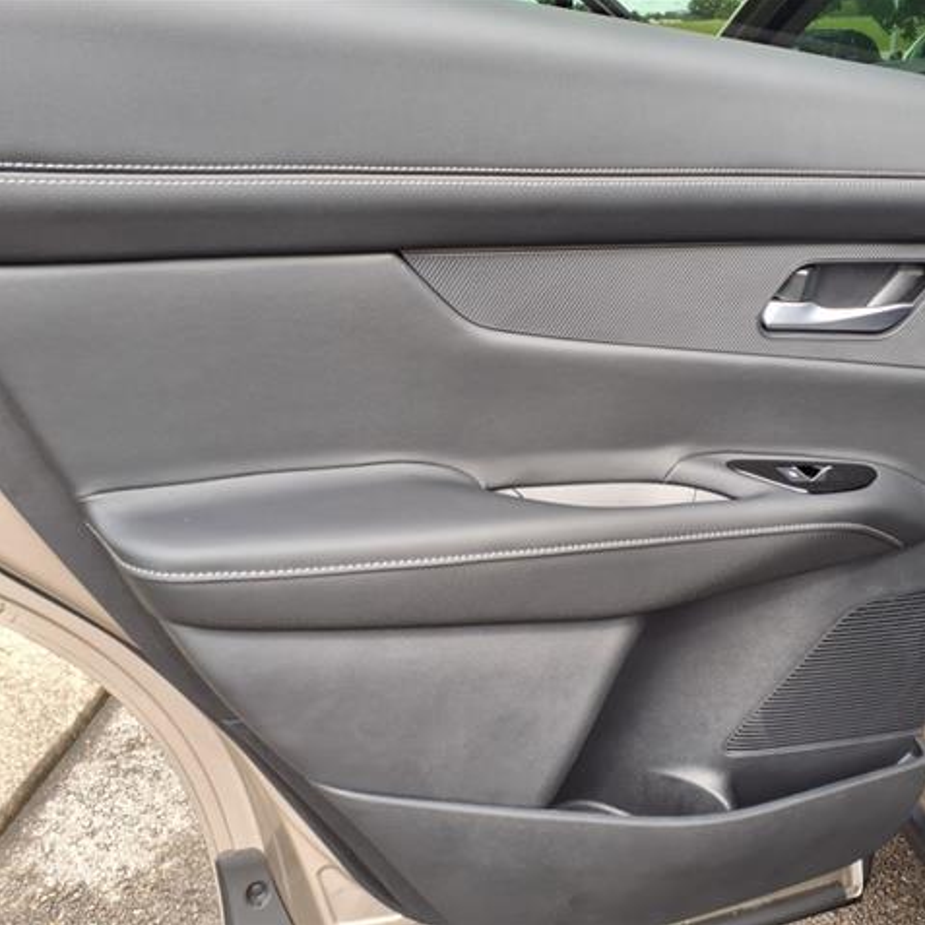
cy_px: 462
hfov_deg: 50.8
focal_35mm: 32
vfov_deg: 51.1
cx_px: 557
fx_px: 967
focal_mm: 3.58
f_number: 1.9
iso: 40
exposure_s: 1/185
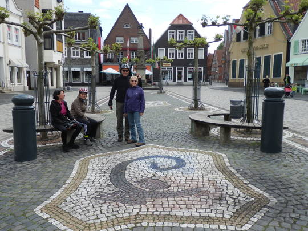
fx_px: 267
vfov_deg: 46.8
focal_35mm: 30
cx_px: 154
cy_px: 116
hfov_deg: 60.0
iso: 80
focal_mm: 5.5
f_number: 3.3
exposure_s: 1/500
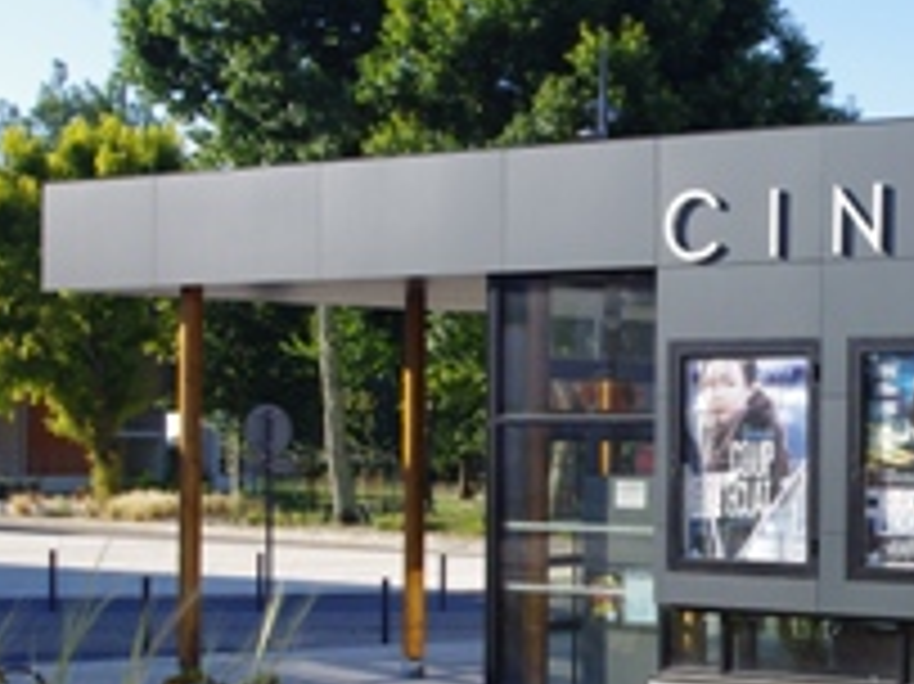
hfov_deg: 21.5
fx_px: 2349
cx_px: 824
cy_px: 472
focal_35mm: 89
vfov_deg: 16.5
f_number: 11
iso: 400
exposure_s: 1/125
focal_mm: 28.13
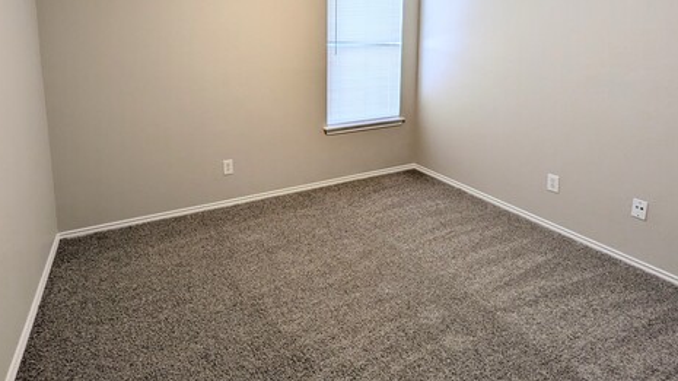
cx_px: 306
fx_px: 377
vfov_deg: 51.0
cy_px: 89
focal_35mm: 21
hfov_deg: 83.6
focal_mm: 1.83
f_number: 2.2
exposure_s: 1/25
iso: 55
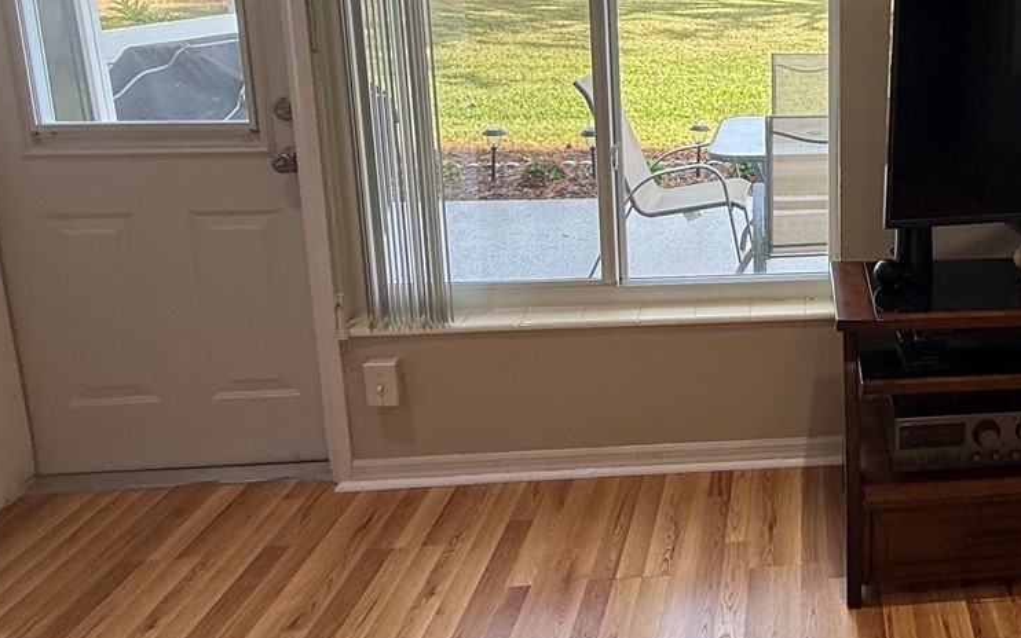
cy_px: 98
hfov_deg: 52.9
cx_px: 905
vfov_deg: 37.5
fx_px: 891
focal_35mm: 32
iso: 50
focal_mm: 2.22
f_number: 2.2
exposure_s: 1/120
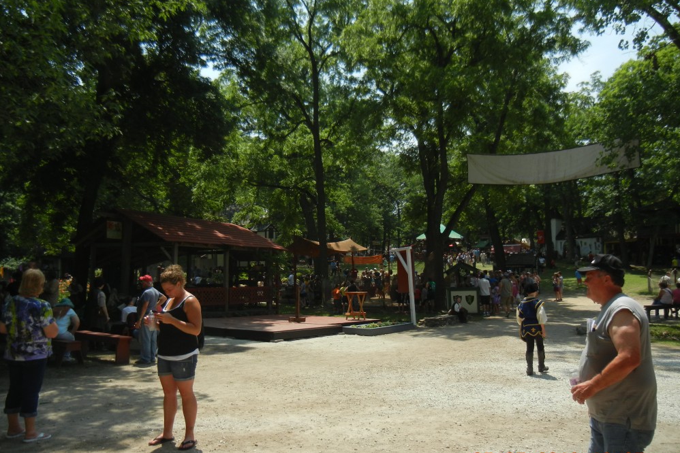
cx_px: 338
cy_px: 254
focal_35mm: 32
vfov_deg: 41.1
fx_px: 605
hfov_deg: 58.7
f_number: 7
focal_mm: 5.4
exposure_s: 1/368
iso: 160
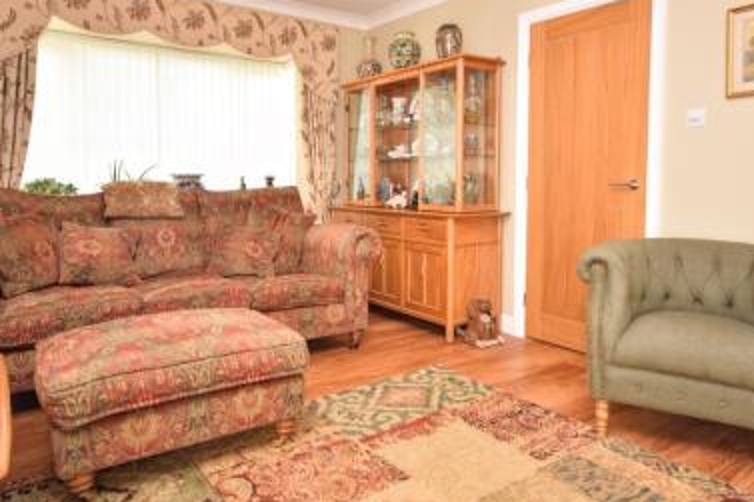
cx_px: 380
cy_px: 205
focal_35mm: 25
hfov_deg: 72.3
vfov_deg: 51.6
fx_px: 516
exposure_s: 1/60
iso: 320
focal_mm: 13
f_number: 4.5
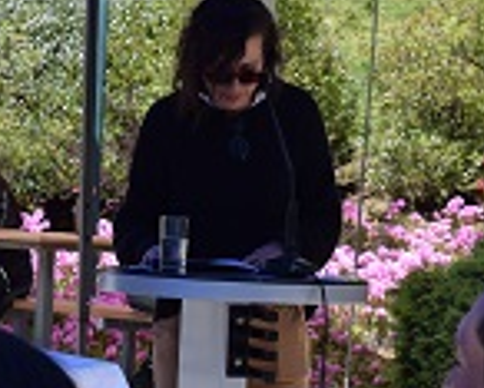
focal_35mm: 225
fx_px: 3230
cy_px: 131
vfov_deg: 6.9
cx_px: 121
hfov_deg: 8.6
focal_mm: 55
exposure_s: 1/320
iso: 200
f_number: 9
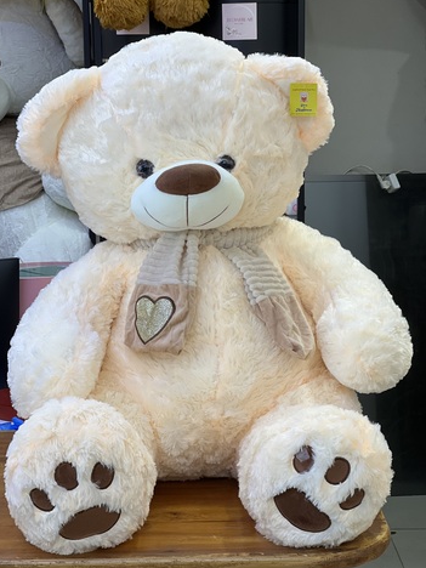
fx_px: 1296
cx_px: 210
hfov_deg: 18.7
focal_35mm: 79
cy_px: 284
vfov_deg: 24.7
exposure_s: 1/100
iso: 80
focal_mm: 9
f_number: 2.8
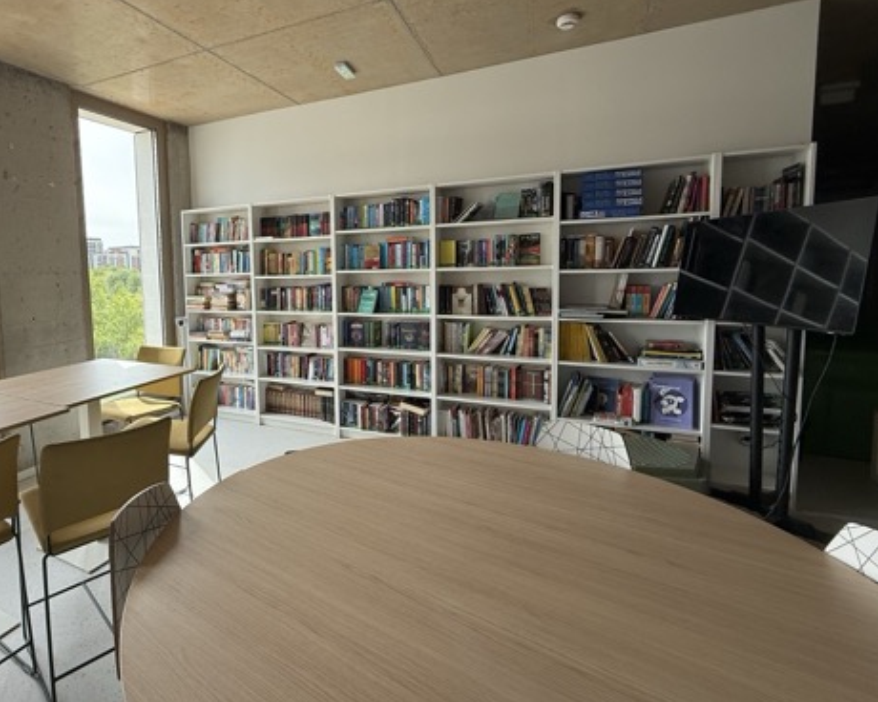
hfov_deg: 80.6
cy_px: 309
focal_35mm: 19
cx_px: 296
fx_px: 494
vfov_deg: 70.6
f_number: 2.2
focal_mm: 2.22
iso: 64
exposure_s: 1/231
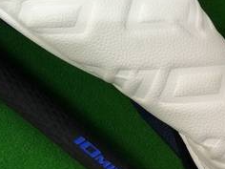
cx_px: 38
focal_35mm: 84
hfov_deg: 22.9
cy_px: 21
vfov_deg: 17.3
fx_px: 546
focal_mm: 3.3
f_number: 2.4
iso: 32
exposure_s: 1/30
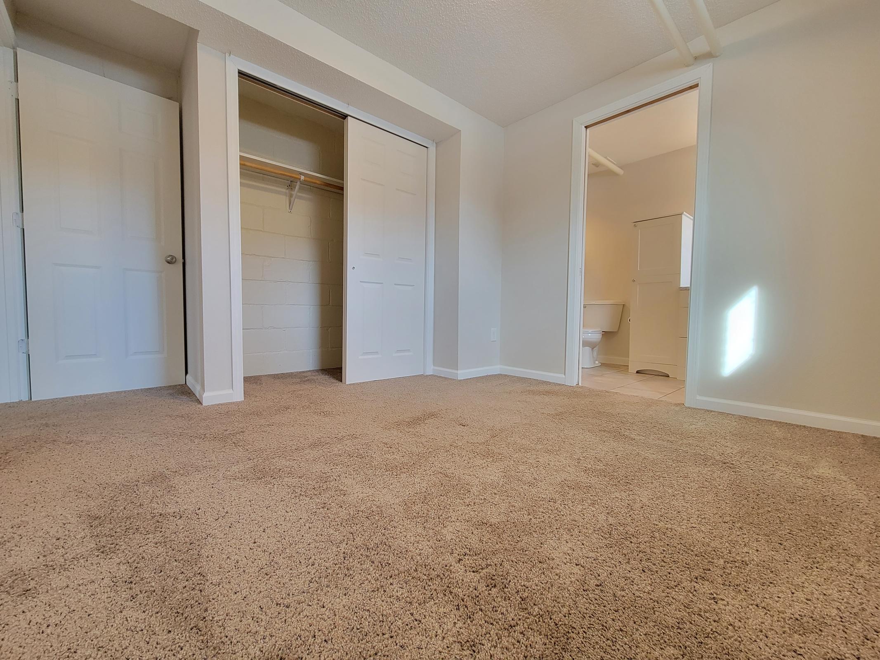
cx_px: 440
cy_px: 330
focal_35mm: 13
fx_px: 331
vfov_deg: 89.9
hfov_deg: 106.2
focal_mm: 2.2
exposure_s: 1/60
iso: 320
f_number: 2.2
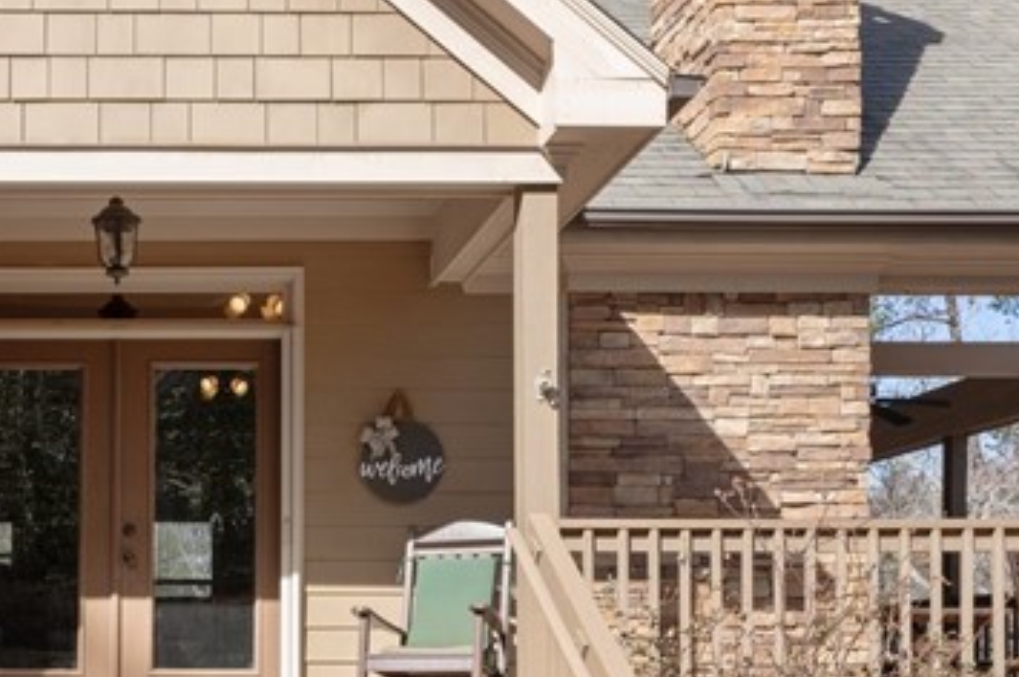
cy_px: 650
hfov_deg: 37.9
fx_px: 1386
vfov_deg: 26.3
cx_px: 118
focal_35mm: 49
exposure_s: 1/100
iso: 200
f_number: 8
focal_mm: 16
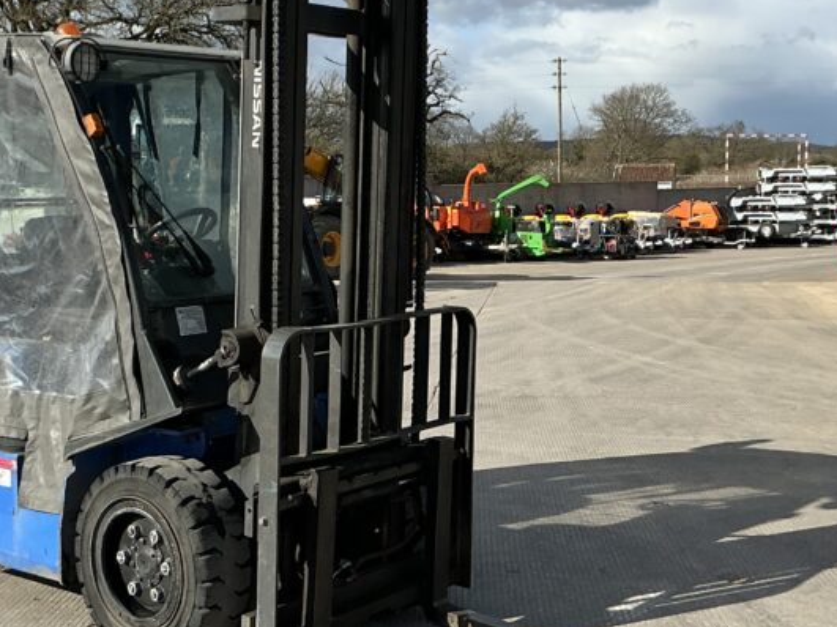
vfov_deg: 27.0
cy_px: 258
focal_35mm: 54
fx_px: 1305
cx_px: 391
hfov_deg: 35.5
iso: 25
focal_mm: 3
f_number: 1.8
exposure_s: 1/2058
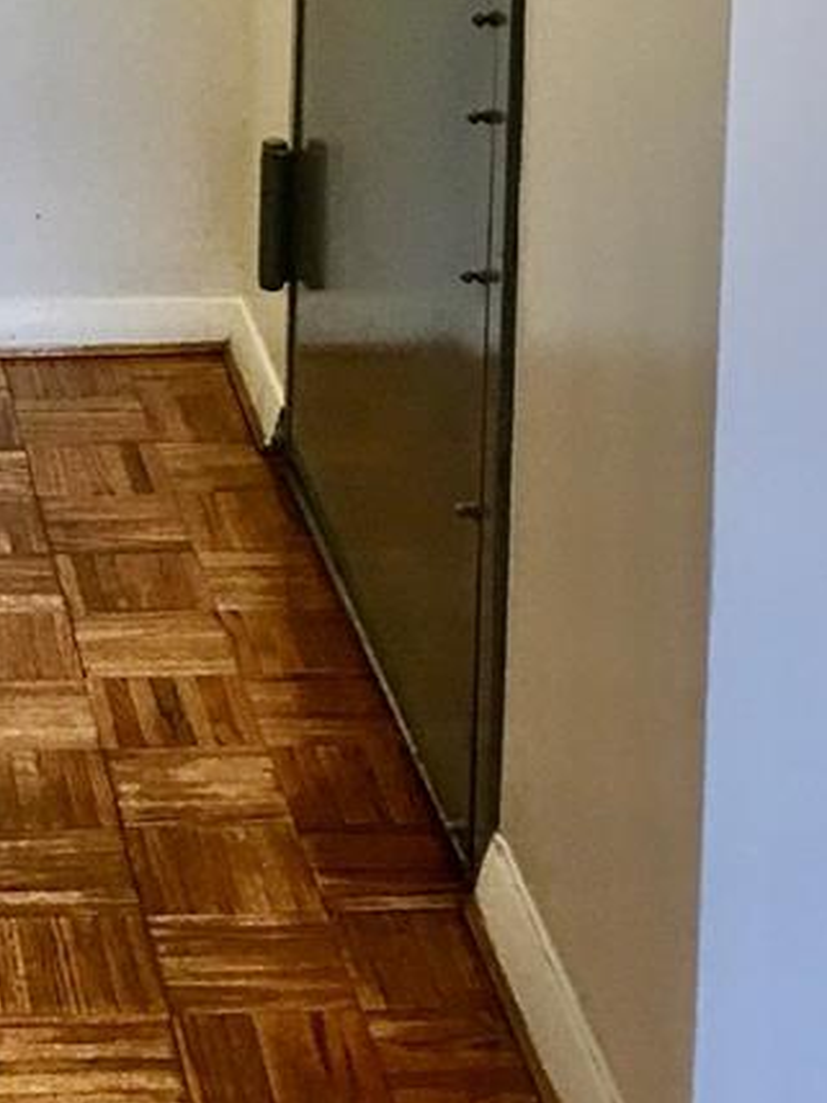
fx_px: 3313
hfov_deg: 13.8
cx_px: -149
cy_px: -374
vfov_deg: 17.6
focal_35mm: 104
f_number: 2.2
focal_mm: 4.15
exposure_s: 1/15
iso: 40
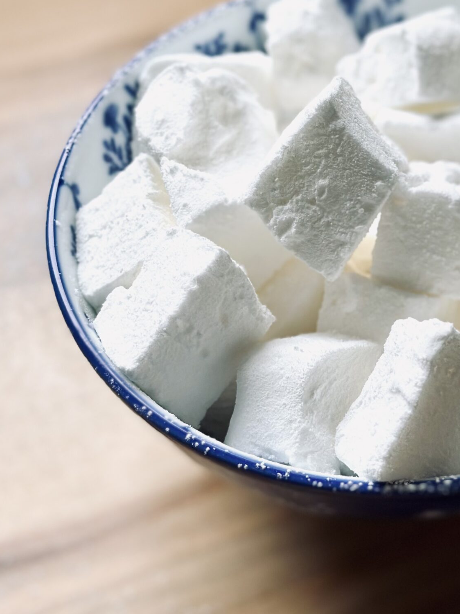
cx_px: 356
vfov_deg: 23.8
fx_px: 1453
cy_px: 222
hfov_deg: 17.9
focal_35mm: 82
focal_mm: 6.86
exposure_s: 1/121
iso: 100
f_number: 1.78
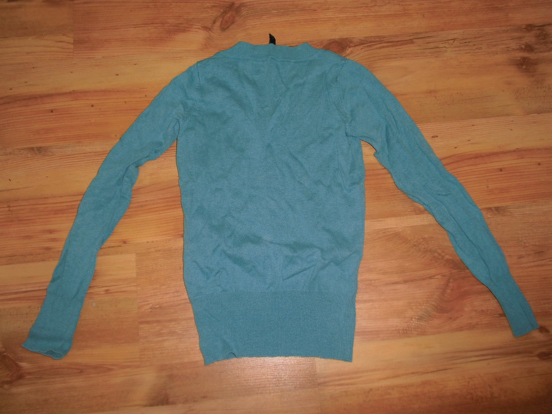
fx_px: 478
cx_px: 282
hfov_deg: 60.0
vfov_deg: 46.8
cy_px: 211
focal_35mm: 30
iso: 100
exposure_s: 1/60
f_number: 3.4
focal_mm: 5.3
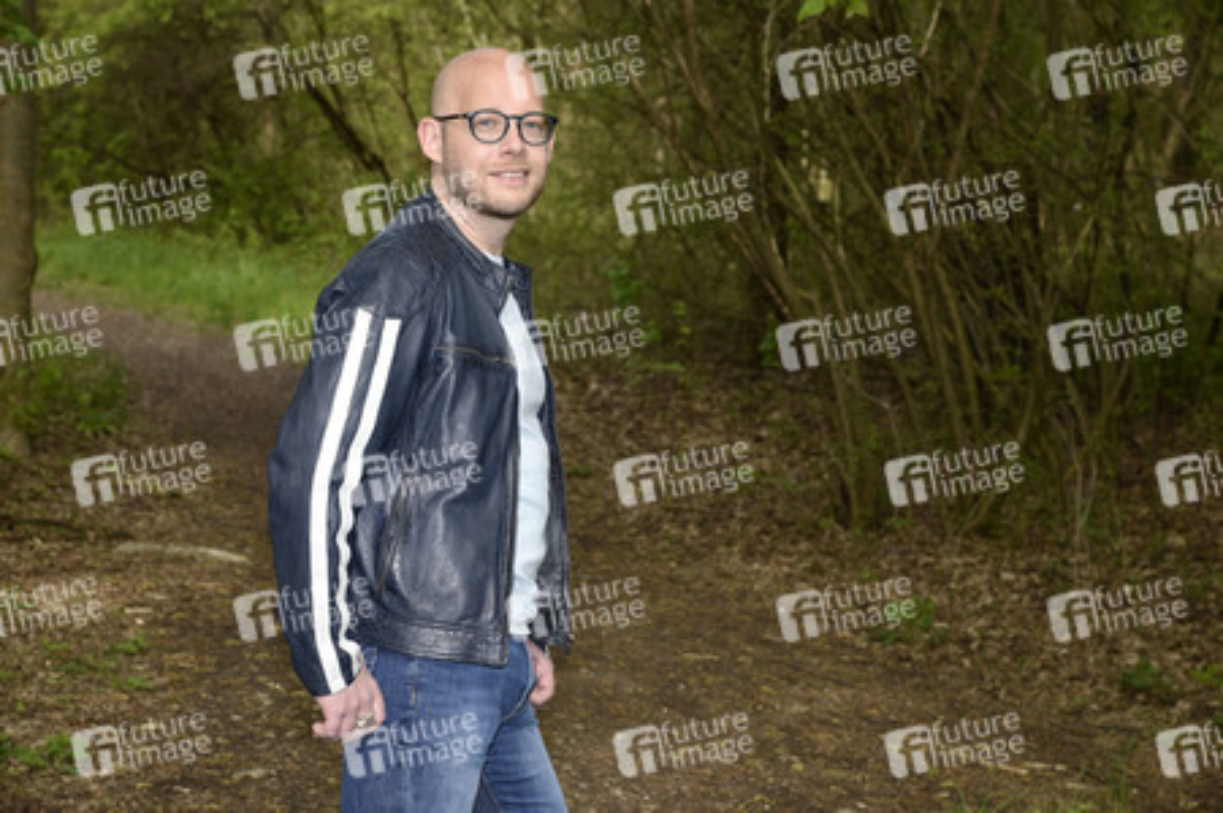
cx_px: 612
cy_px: 406
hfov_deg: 20.8
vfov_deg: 13.9
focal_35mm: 98
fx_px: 3327
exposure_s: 1/160
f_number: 8
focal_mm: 98
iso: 320
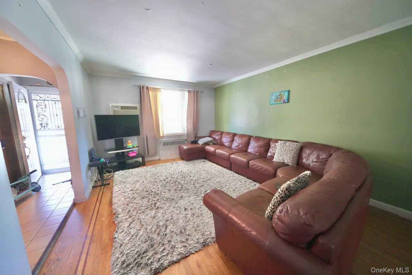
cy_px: 138
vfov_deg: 90.0
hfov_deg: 112.6
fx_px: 137
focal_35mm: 12
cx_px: 206
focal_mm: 12
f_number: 4
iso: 4000
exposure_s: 1/80
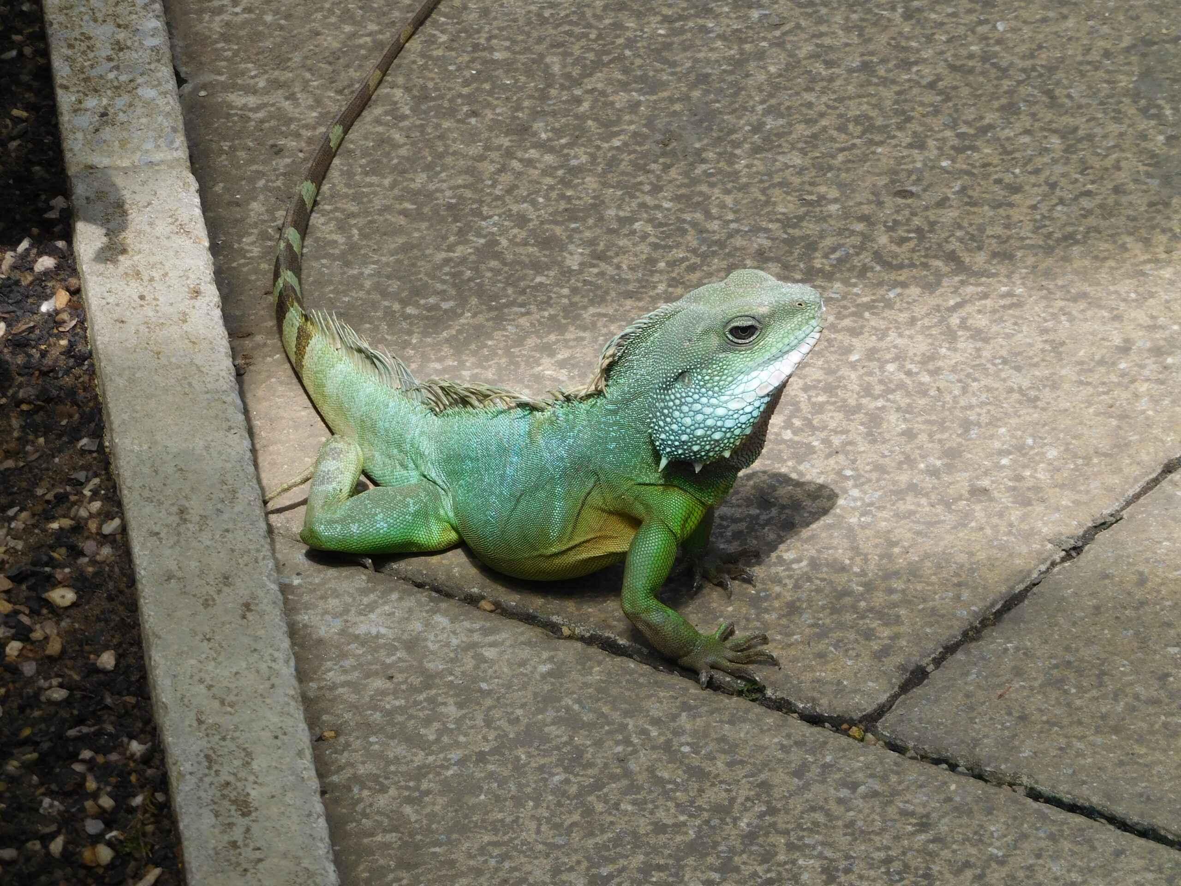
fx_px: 6823
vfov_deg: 7.4
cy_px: 443
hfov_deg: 9.9
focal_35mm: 200
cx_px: 590
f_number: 5.4
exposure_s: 1/500
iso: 125
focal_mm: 35.7
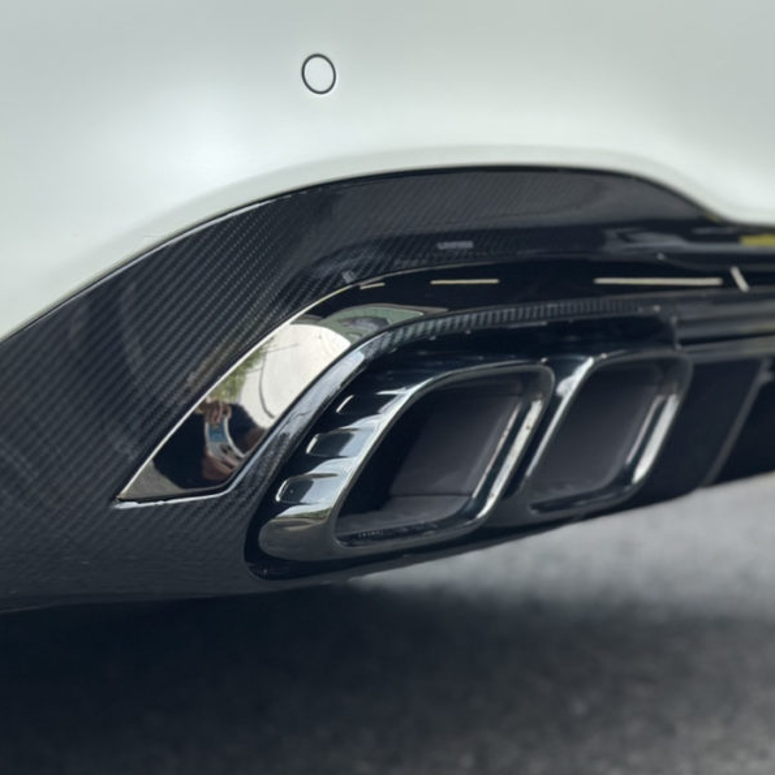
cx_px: 373
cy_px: 320
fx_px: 1849
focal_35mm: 73
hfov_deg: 23.7
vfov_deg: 23.6
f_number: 1.78
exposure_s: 1/2410
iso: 80
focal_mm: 6.86
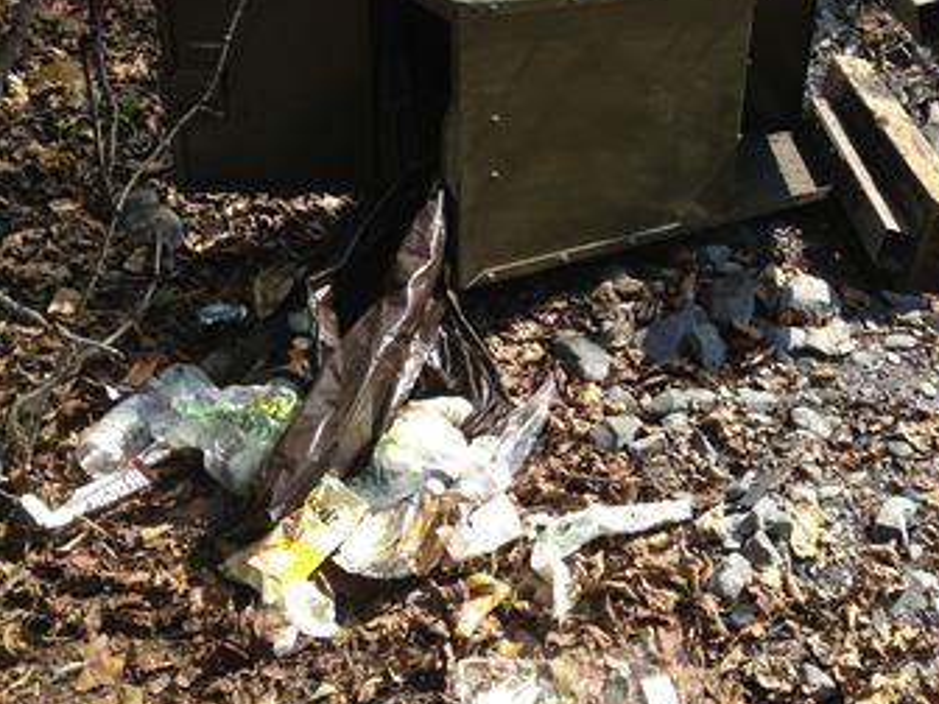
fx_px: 1383
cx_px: 680
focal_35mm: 51
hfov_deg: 36.8
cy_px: 267
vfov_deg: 28.5
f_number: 2.4
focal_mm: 4.28
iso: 50
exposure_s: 1/649
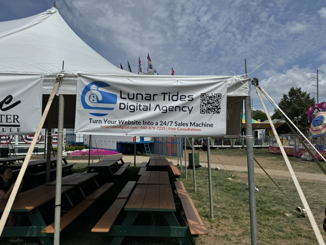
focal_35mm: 24
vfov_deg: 56.8
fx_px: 226
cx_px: 163
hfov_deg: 71.6
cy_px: 122
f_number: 1.78
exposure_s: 1/12346
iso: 80
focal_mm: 6.76
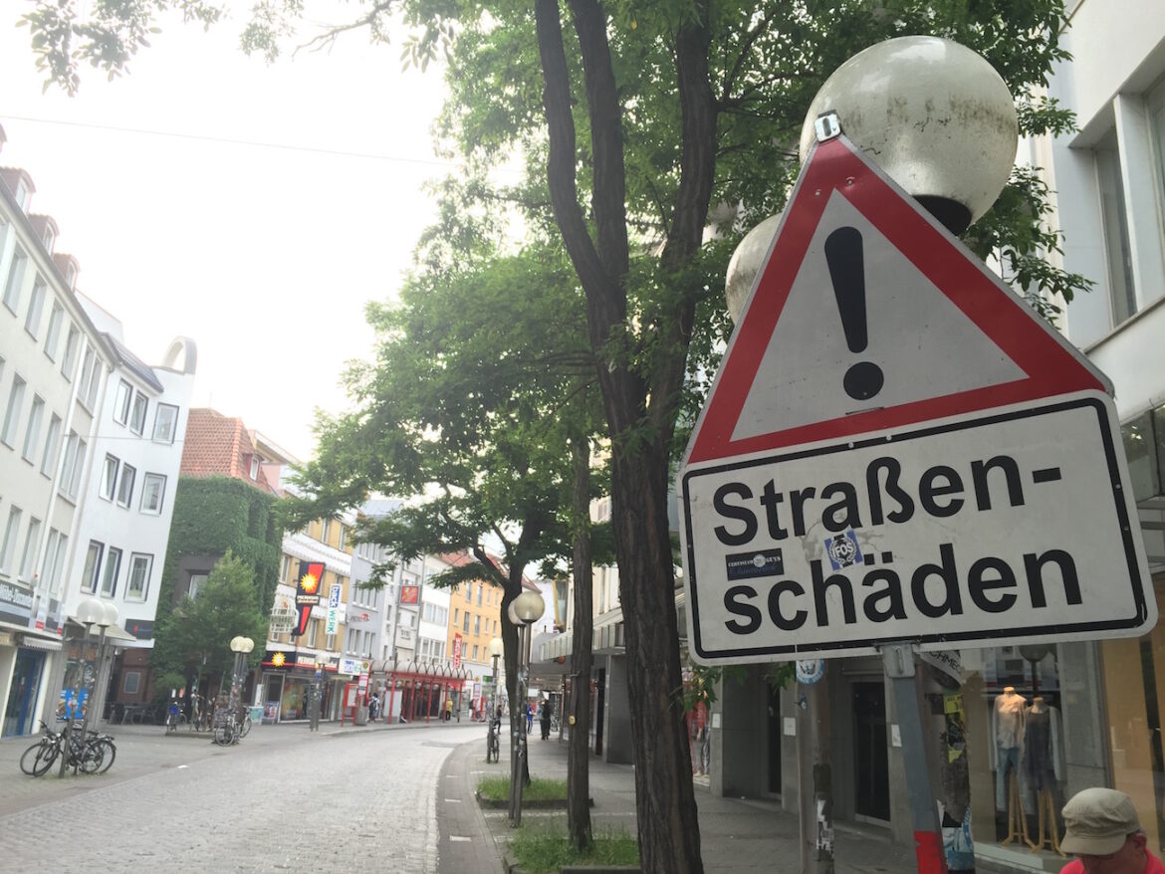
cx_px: 582
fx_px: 976
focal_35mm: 29
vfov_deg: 48.2
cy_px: 437
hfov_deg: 61.6
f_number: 2.2
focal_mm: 4.15
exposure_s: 1/103
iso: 32
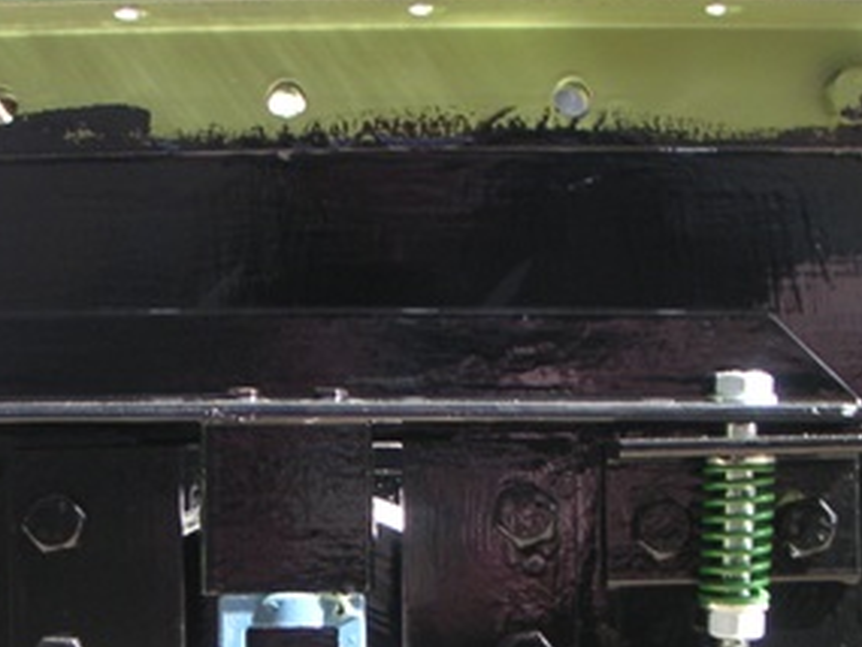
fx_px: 2068
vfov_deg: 17.4
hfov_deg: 23.5
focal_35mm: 83
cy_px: 659
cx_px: 305
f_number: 2.8
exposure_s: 1/90
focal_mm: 5.7
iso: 50
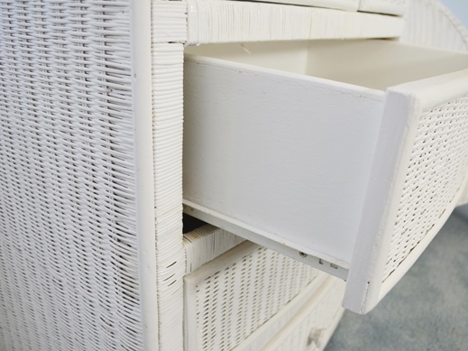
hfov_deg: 59.9
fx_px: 405
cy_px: 176
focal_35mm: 30
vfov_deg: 46.8
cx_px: 252
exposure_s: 1/60
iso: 500
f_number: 4
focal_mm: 18
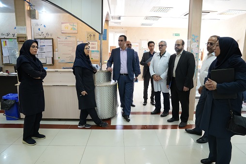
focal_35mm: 24
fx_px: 164
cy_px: 82
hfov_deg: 73.8
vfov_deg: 53.1
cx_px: 123
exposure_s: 1/125
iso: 4000
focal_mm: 24
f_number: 6.3
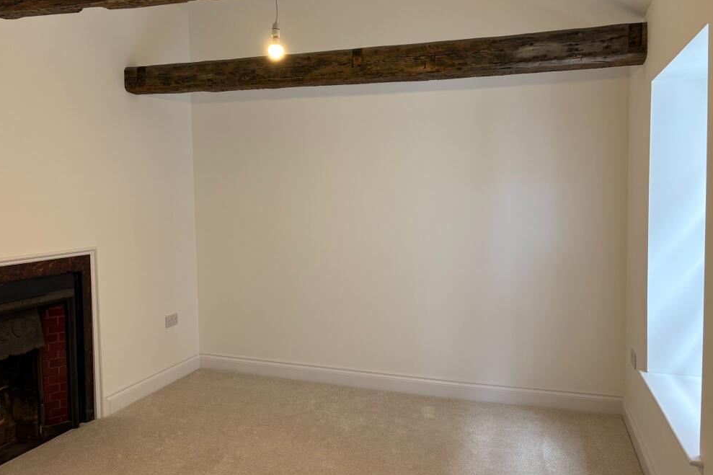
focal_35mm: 28
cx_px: 349
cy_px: 229
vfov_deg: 46.4
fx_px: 554
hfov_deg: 65.5
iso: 80
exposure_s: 1/50
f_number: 1.6
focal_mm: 5.96
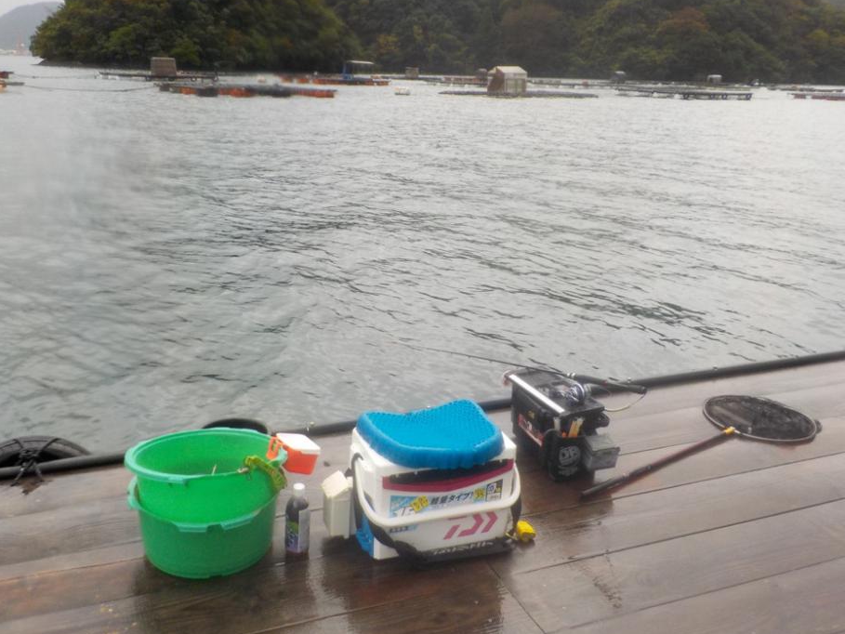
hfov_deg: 55.3
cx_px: 417
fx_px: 806
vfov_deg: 42.9
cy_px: 294
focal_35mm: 33
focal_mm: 4.1
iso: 125
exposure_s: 1/200
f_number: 3.3
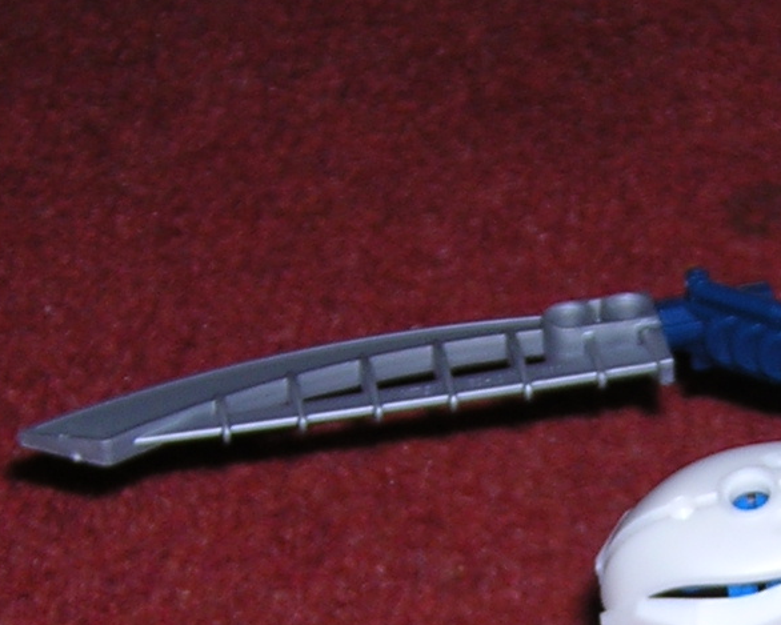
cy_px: 770
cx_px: 708
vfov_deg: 8.7
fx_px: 4069
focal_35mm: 176
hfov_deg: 10.9
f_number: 3.5
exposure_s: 1/60.1
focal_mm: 8.6
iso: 100
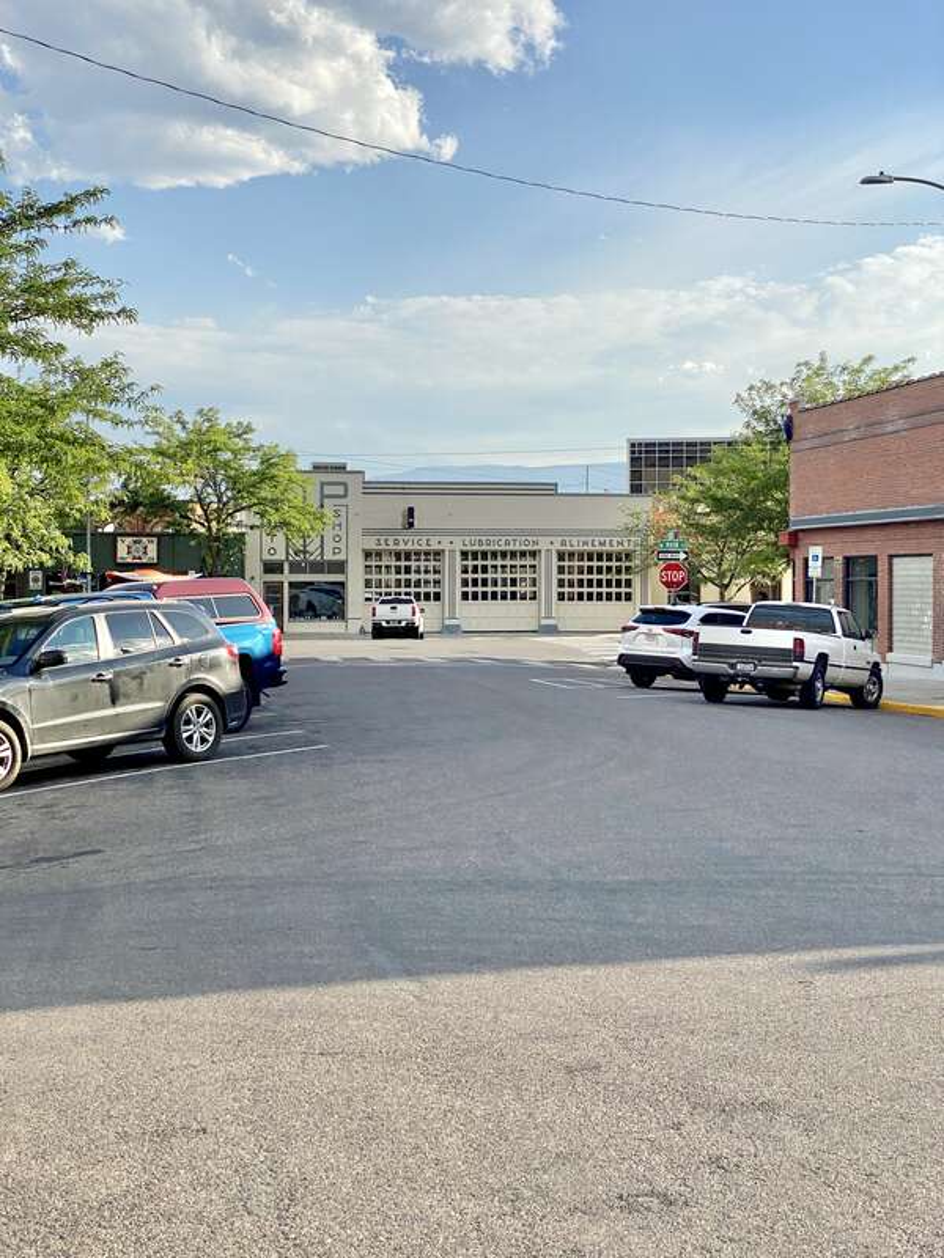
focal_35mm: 52
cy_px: 629
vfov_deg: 36.8
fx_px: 1891
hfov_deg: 28.0
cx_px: 472
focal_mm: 6
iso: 20
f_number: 2
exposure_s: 1/1497
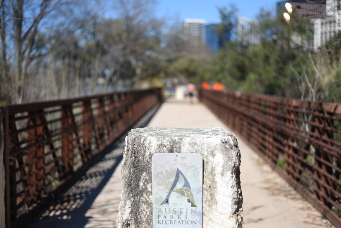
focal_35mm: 50
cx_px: 170
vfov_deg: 27.0
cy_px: 114
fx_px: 474
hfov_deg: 39.6
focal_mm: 50
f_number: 1.8
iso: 100
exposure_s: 1/4000
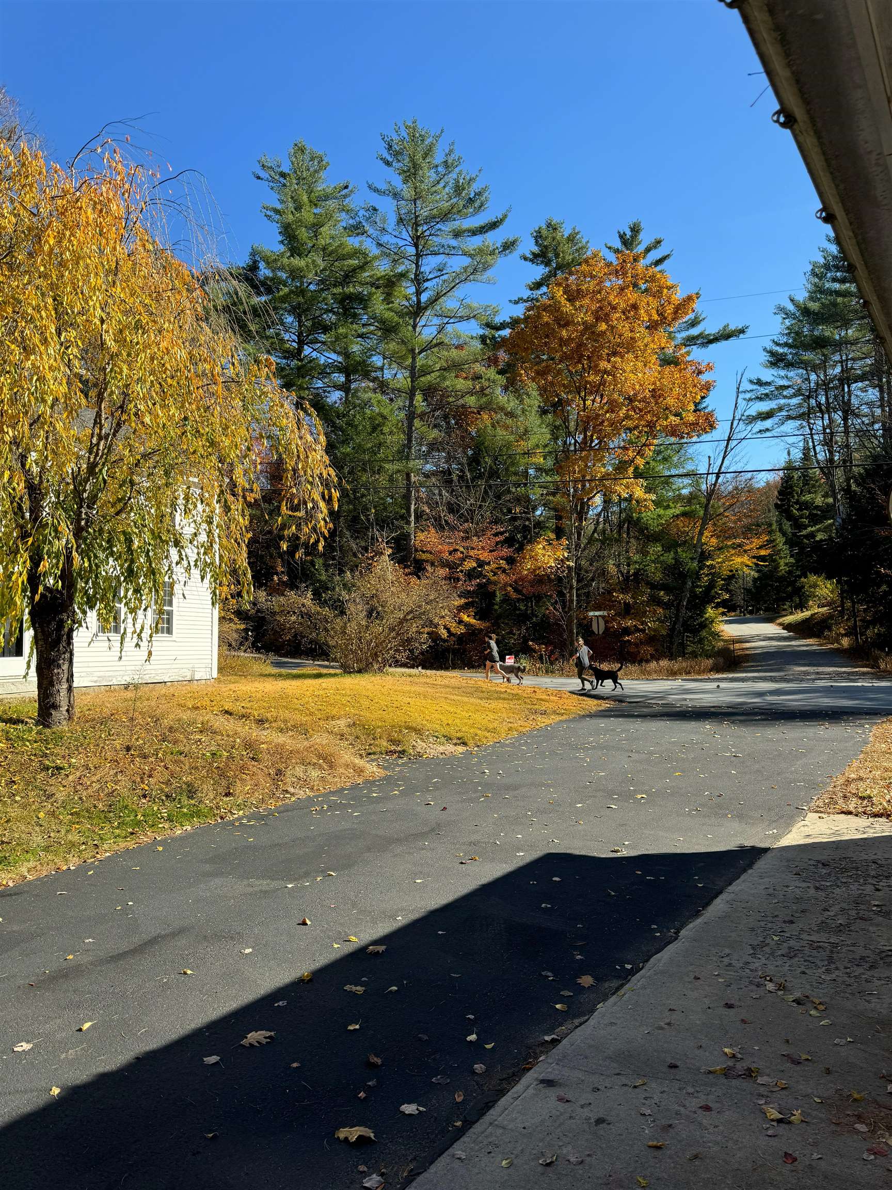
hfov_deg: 56.8
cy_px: 595
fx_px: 825
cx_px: 446
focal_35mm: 24
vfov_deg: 71.6
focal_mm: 6.76
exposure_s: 1/1818
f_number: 1.78
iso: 80
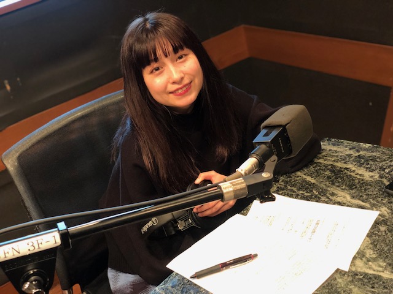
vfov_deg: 28.0
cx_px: 196
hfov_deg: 36.8
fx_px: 590
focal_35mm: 52
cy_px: 147
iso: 160
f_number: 2.4
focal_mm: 6
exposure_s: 1/13
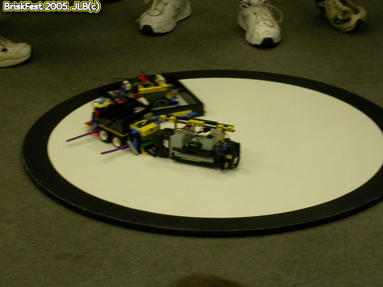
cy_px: 144
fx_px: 1649
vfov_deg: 10.0
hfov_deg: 13.3
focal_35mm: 149
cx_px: 192
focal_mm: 30.8
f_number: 5
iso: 100
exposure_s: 1/9.8
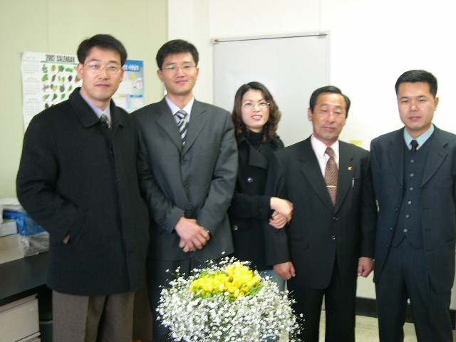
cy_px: 171
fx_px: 553
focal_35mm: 42
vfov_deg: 34.3
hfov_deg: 44.8
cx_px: 228
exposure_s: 1/6.5
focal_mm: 9
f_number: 2.9
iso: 100
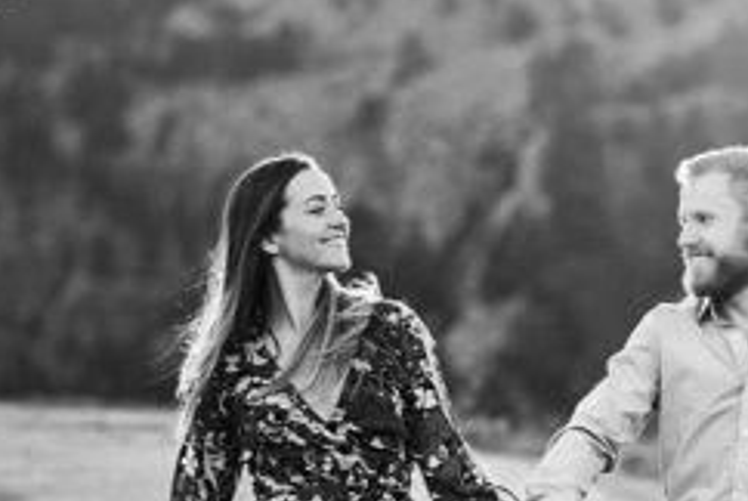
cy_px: 260
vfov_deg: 3.8
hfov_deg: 5.7
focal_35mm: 359
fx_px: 7468
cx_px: 896
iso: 200
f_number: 2.2
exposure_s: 1/1600
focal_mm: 85
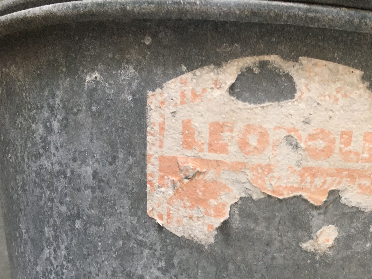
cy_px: 205
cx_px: 273
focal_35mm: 44
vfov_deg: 32.3
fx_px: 473
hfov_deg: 41.8
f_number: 2.2
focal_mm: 4.15
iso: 100
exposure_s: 1/33
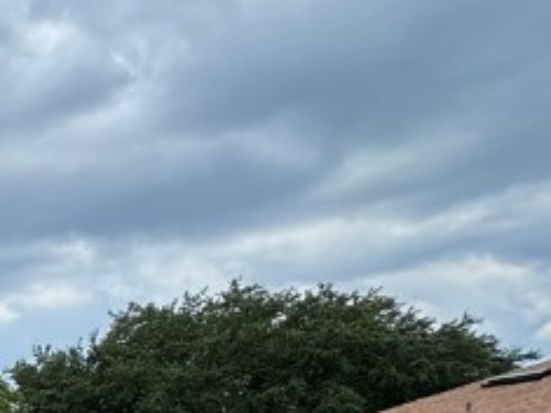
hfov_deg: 19.1
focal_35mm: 61
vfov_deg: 21.1
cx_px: -549
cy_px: 580
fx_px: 970
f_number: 2.2
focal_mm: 2.22
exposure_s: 1/1048
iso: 50
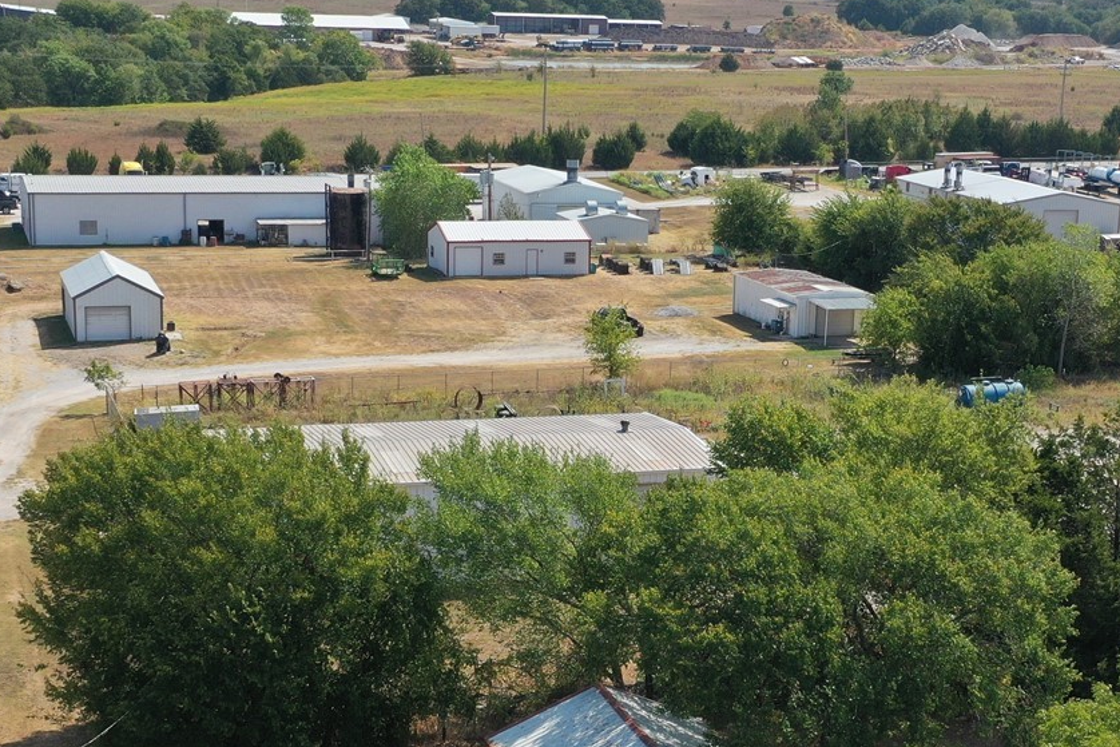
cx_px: 703
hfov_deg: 29.5
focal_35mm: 68
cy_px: 523
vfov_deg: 19.9
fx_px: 2116
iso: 100
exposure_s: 1/800
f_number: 4.5
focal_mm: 10.26
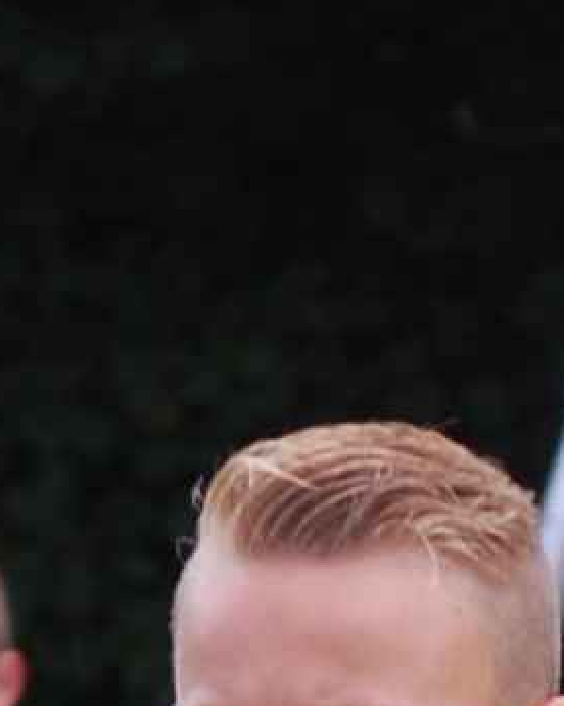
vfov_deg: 3.4
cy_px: 1271
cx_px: 322
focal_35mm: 564
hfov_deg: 2.7
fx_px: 11768
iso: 280
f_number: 5.6
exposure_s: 1/500
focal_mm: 102
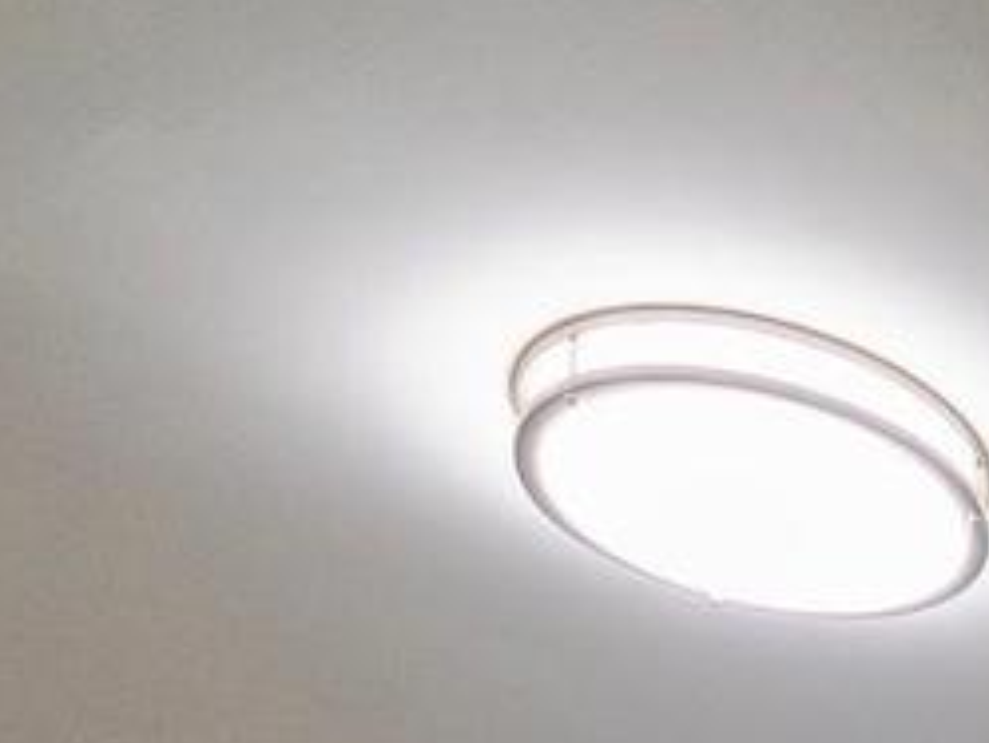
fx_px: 2315
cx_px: 1740
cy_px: 1873
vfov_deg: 13.0
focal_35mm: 81
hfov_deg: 19.0
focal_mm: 7
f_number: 5
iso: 400
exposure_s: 1/40
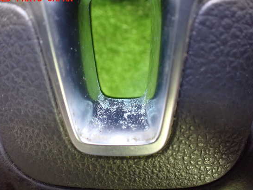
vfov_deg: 43.0
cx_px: 128
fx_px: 241
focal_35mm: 33
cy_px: 97
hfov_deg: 55.3
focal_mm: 5.4
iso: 1250
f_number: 2.3
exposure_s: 1/30
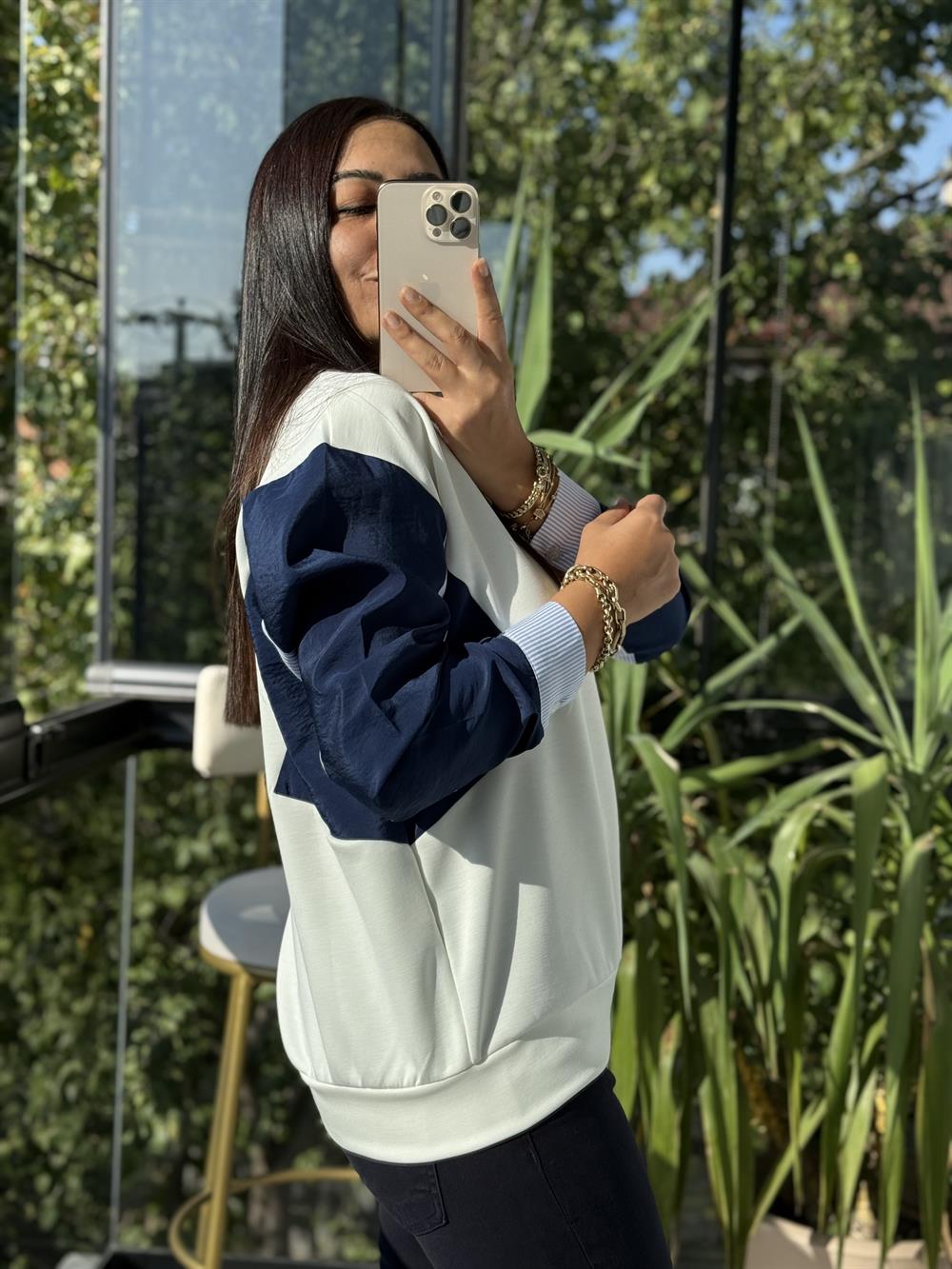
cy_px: 634
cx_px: 476
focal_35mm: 48
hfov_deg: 30.3
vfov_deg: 39.7
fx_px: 1760
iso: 64
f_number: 1.78
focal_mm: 6.76
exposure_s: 1/1543
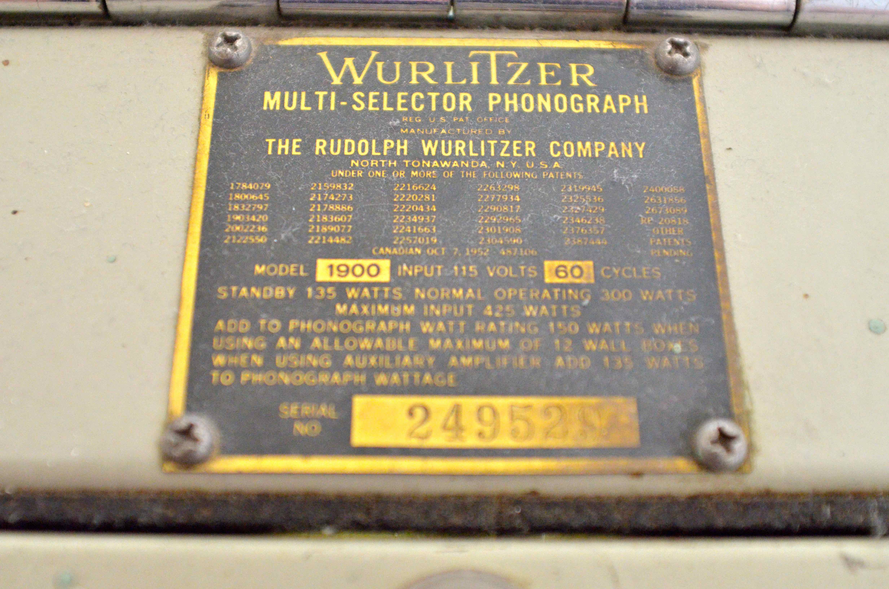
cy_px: 294
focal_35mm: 42
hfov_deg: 46.5
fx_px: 1035
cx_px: 444
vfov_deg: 31.8
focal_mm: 28
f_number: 3.5
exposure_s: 1/80
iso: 4000
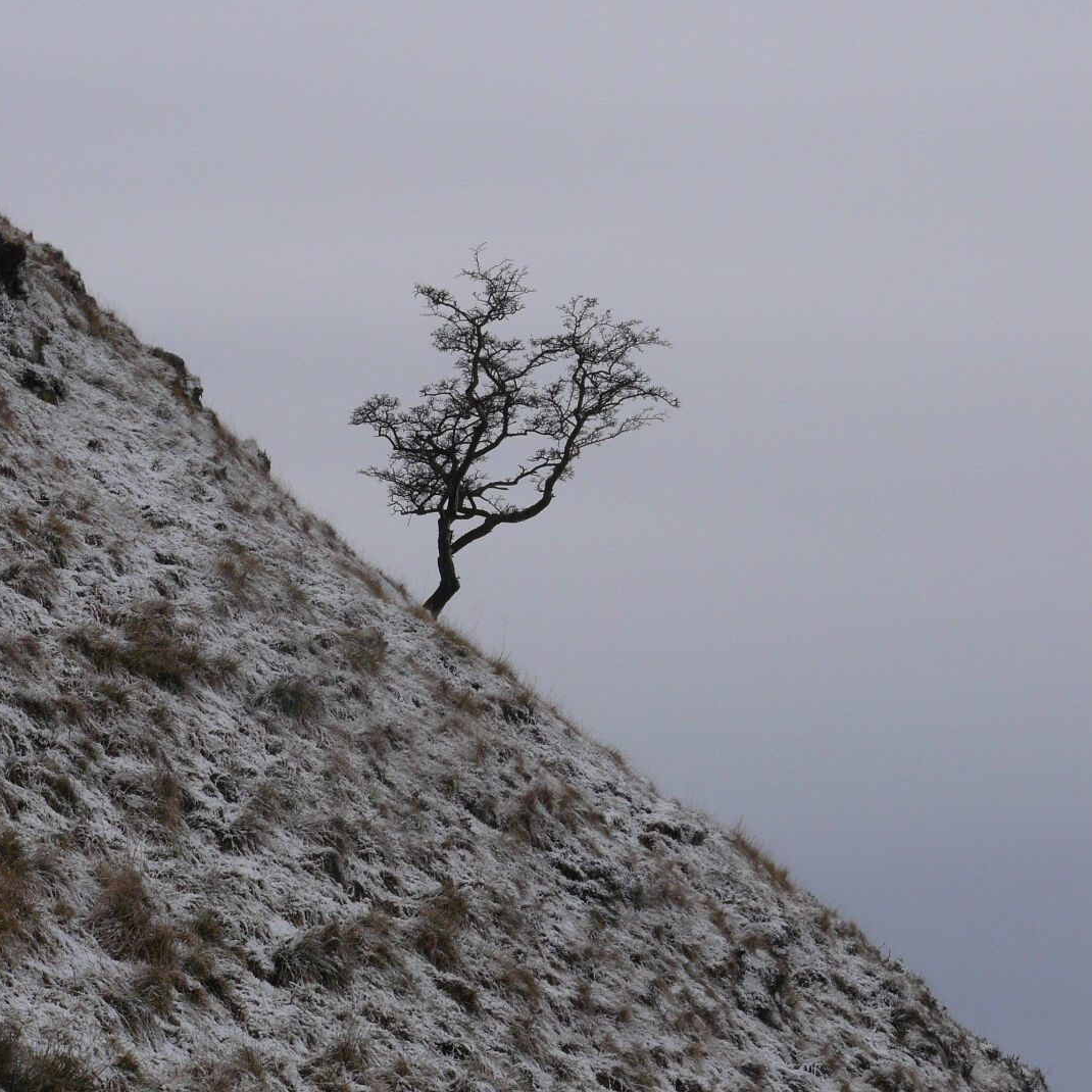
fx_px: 4033
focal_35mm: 113
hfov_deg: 15.4
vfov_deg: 15.4
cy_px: 488
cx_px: 546
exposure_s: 1/200
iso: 100
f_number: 5
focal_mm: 15.8
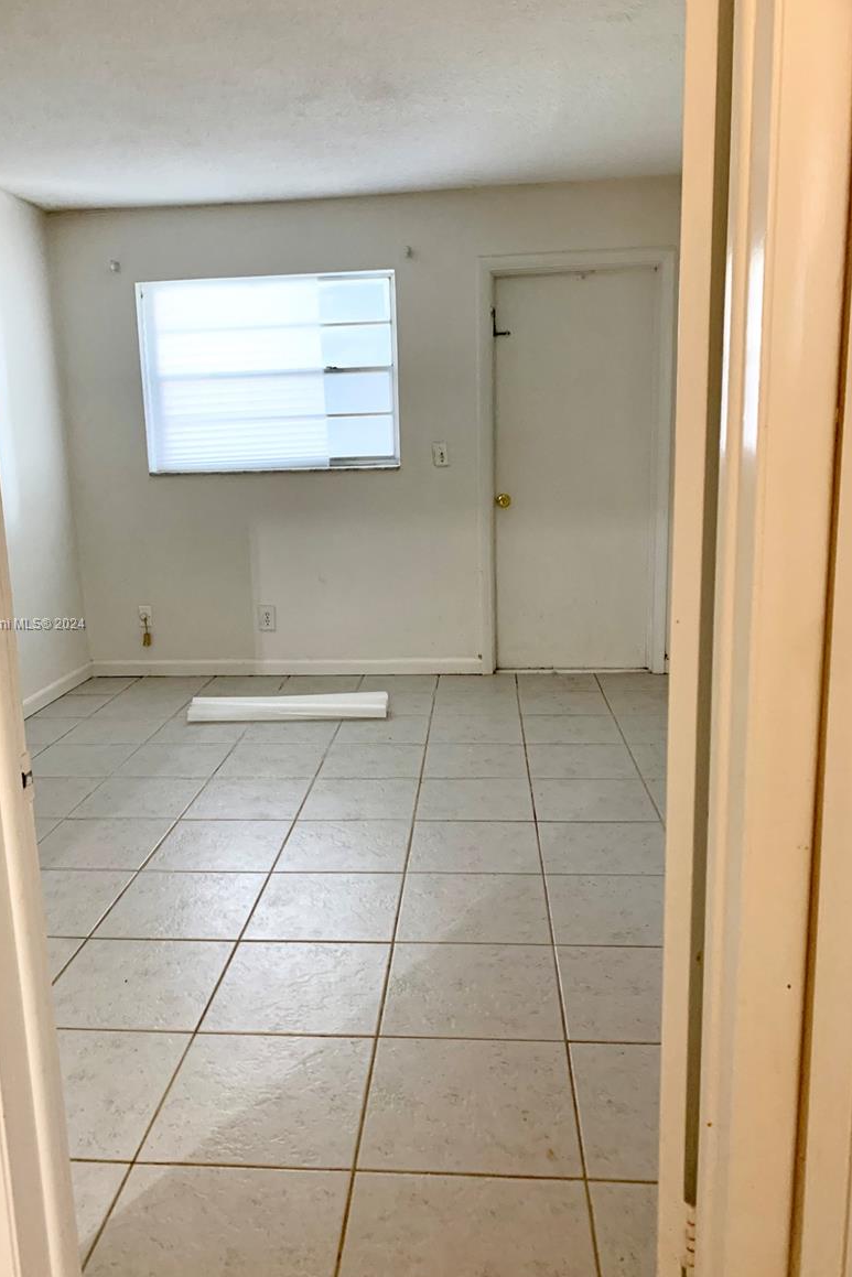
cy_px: 625
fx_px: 994
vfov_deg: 65.5
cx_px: 379
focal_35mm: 28
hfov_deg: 46.3
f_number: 1.8
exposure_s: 1/60
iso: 250
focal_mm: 4.25
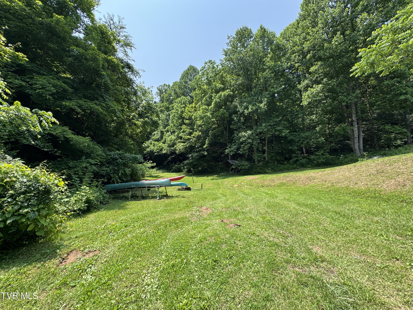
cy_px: 155
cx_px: 206
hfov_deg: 102.1
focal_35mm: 14
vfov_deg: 85.7
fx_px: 167
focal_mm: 2.22
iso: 40
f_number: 2.2
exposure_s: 1/518
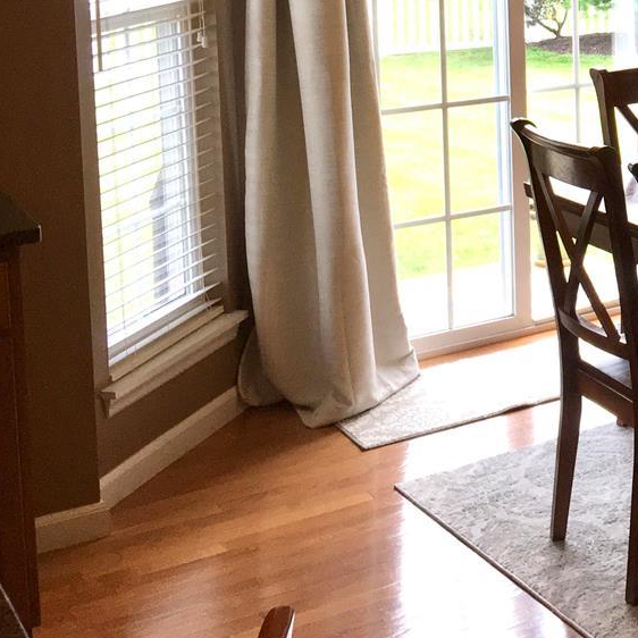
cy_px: -8
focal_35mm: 73
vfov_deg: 22.7
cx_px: 823
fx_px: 1522
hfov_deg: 21.5
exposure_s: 1/120
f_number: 2.2
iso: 40
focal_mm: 4.15
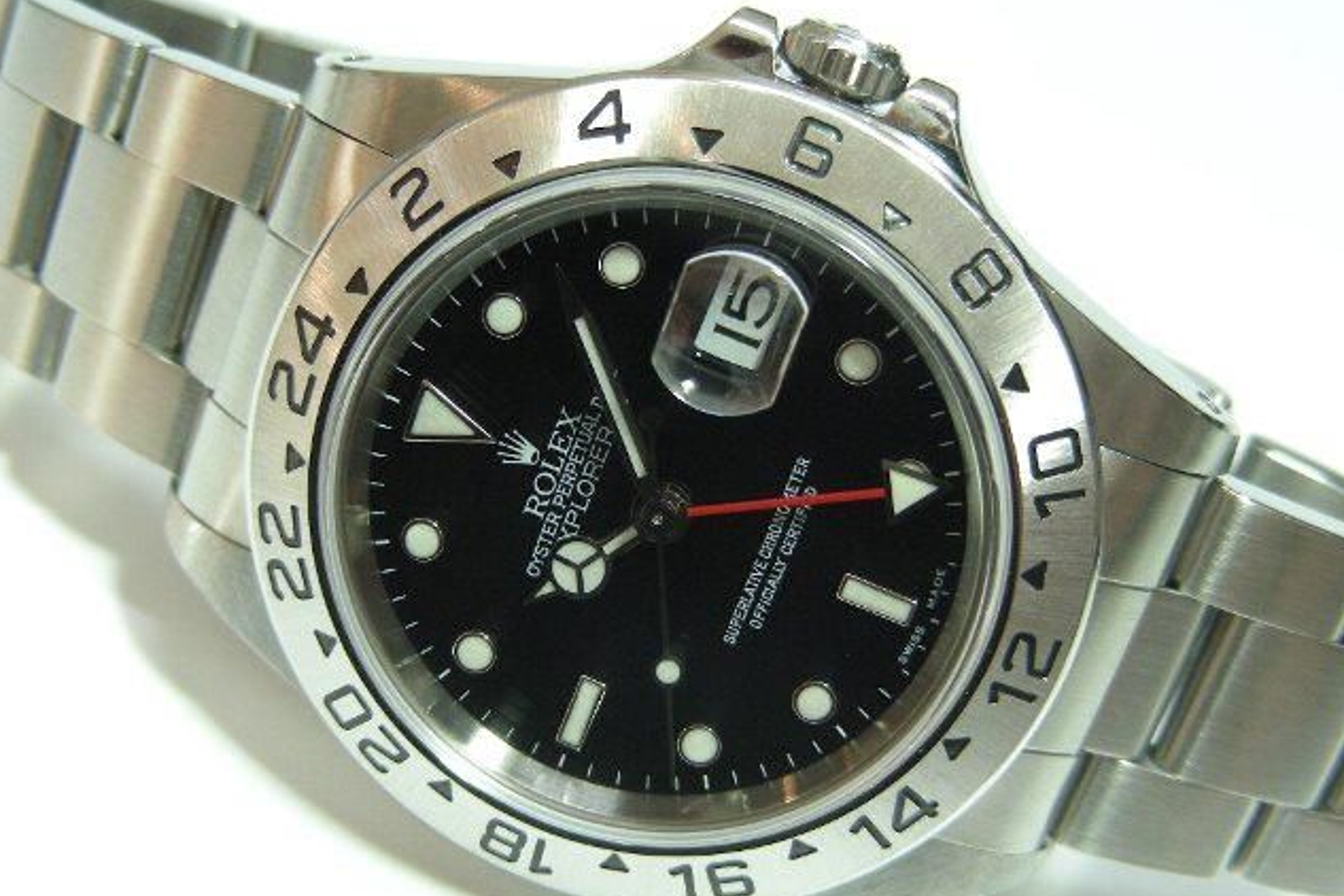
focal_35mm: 61
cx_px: 673
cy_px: 467
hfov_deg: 32.9
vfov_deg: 22.3
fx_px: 2277
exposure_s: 1/25
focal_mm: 9.7
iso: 200
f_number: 3.5
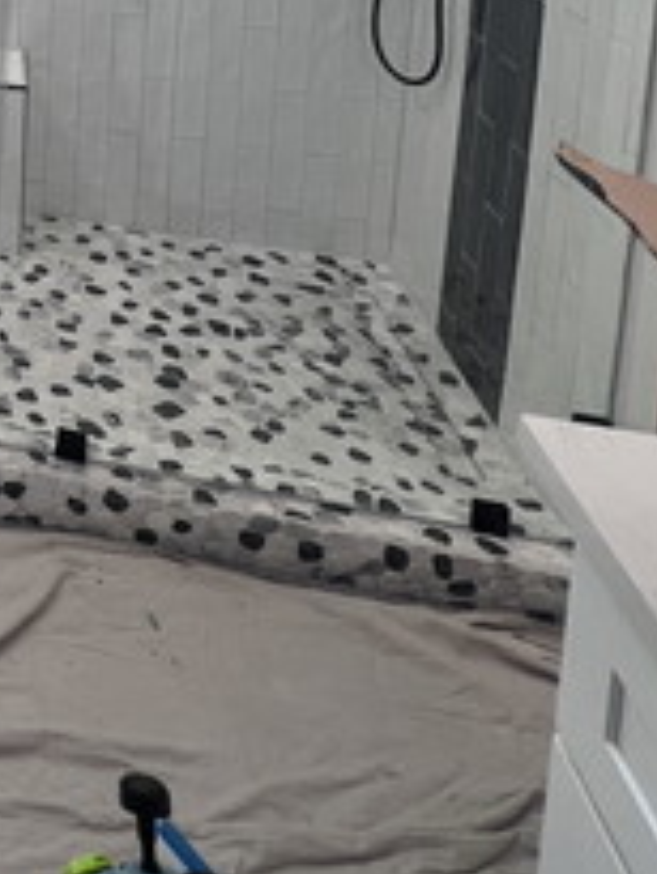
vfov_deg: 32.7
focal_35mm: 44
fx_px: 1112
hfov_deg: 25.2
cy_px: -249
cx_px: -324
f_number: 1.8
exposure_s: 1/120
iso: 64
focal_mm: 1.57
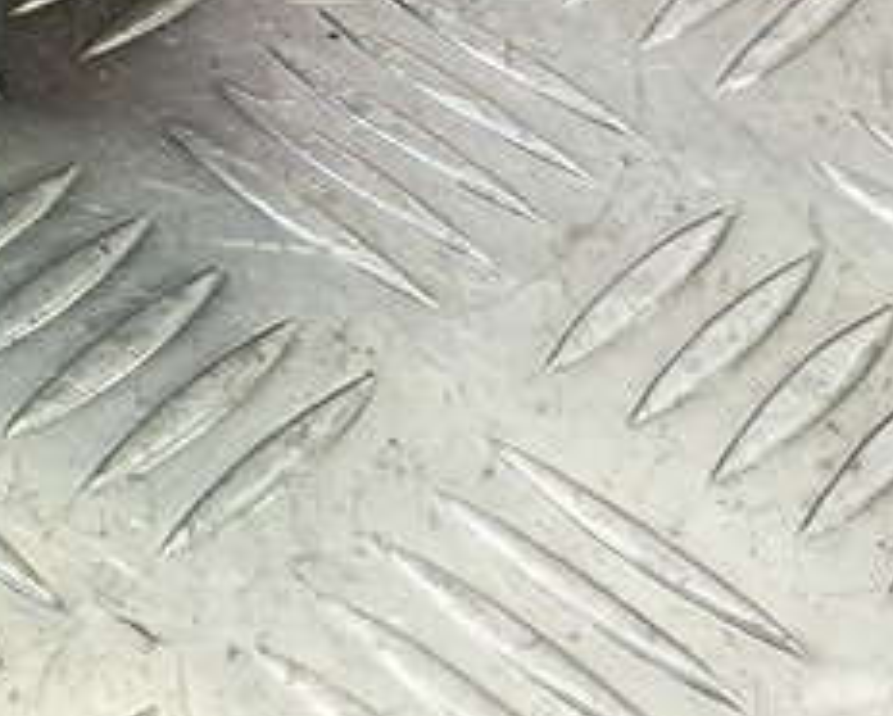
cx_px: -639
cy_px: -577
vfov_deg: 13.8
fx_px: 2619
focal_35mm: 99
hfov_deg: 16.6
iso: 133
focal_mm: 4.11
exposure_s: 1/50
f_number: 1.6
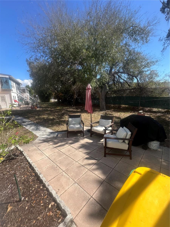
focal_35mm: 14
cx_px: 85
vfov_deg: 102.1
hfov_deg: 85.7
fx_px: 92
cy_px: 114
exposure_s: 1/917
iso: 40
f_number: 2.2
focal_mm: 2.22
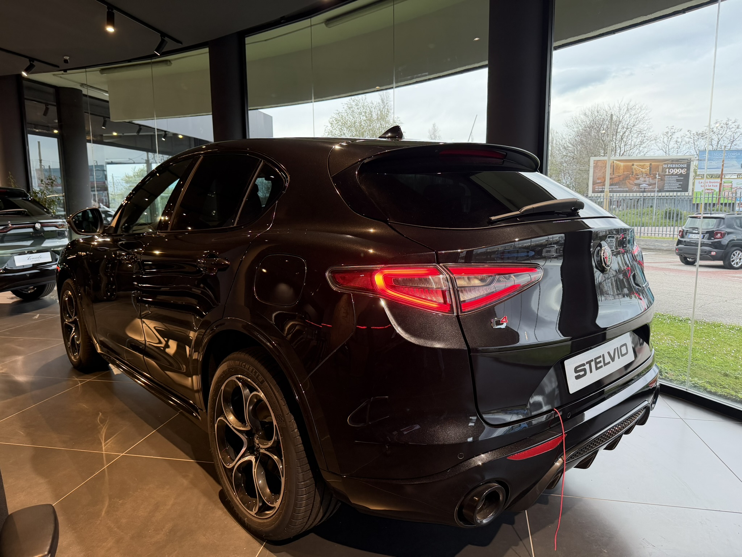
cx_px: 371
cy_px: 278
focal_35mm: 24
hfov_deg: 71.6
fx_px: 514
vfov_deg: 56.8
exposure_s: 1/71
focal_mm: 6.76
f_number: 1.78
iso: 200
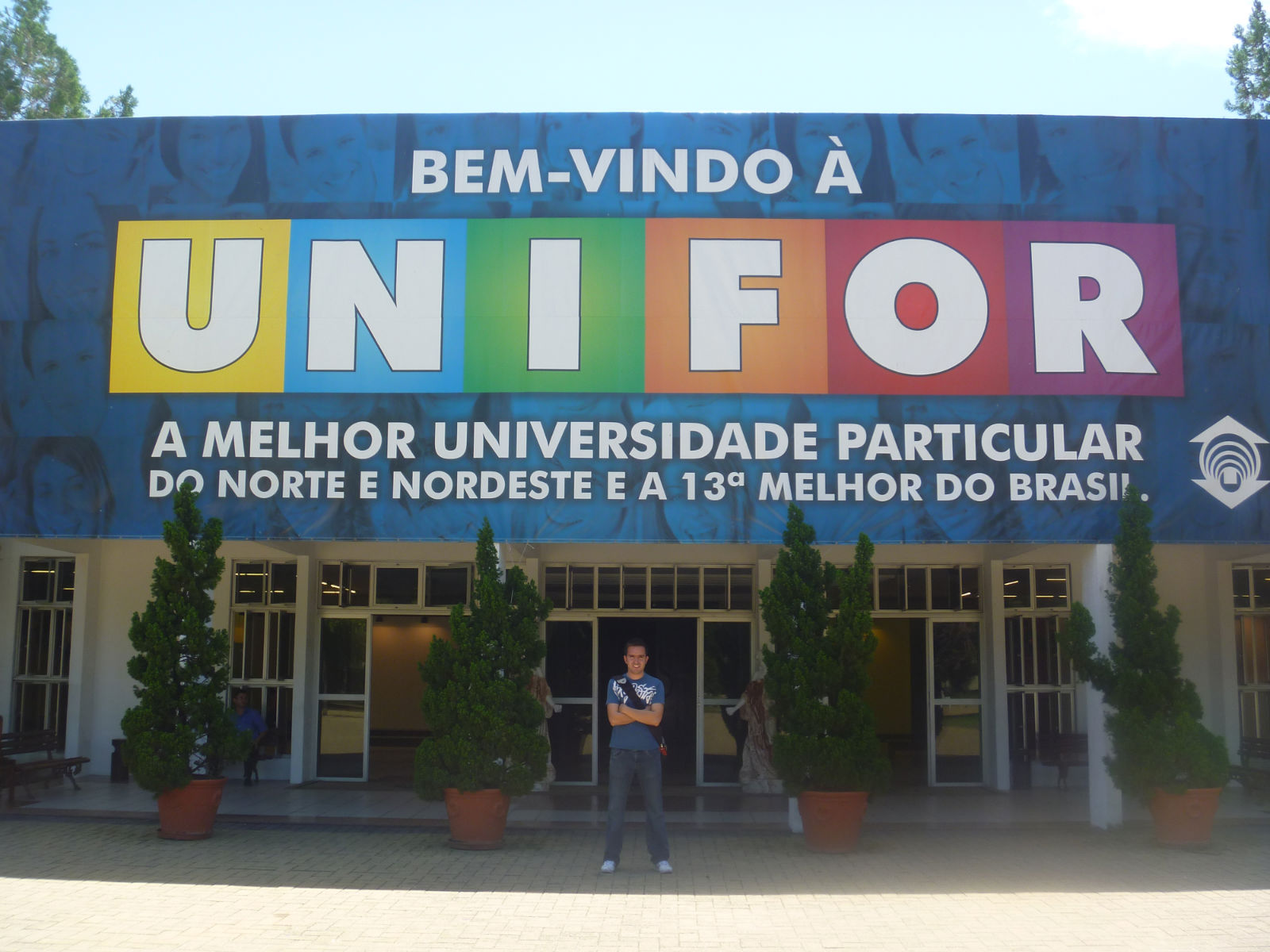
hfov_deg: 52.6
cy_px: 476
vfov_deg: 40.7
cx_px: 635
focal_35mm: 35
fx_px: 1284
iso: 80
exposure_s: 1/200
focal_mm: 6.3
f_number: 3.5
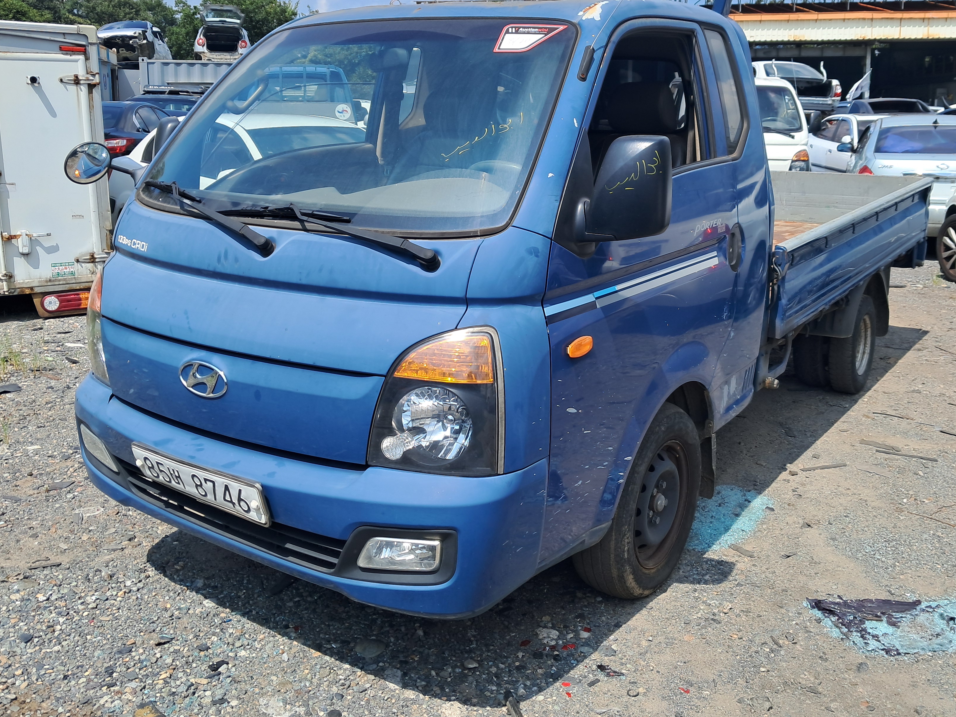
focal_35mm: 34
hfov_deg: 53.9
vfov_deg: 41.7
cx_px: 519
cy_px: 301
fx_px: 939
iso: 50
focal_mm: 4
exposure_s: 1/702
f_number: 1.8
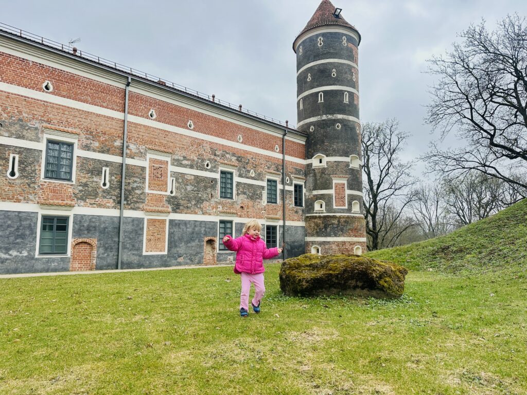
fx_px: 365
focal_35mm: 24
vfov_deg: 56.8
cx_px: 264
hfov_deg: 71.6
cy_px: 198
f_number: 1.78
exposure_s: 1/2410
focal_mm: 6.86
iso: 80
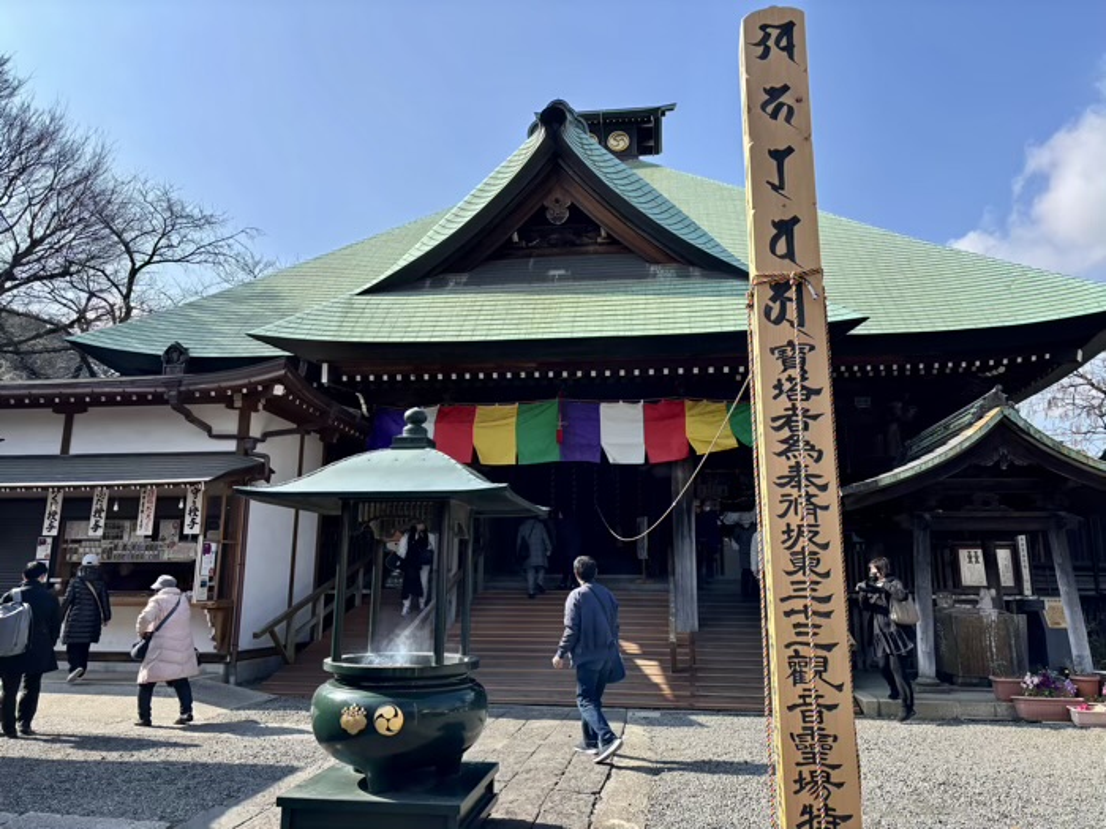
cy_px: 414
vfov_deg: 53.1
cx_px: 553
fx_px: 831
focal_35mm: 26
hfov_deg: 67.3
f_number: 1.6
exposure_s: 1/2105
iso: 50
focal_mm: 5.96
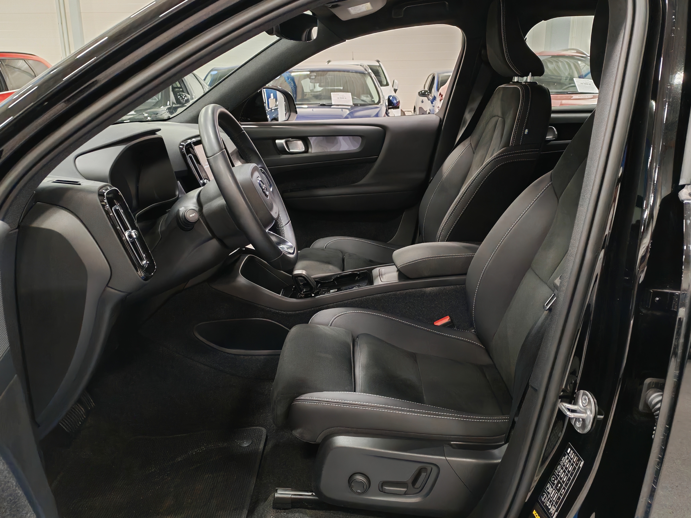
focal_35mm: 32
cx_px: 346
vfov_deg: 44.2
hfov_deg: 56.8
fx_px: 639
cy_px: 259
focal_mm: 6.12
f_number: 1.9
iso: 1206
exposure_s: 1/100
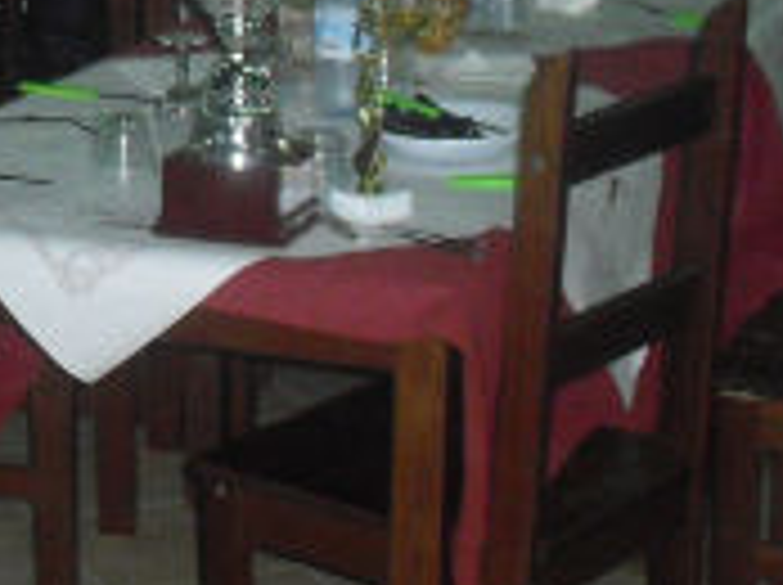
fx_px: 2756
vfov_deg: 12.0
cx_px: -194
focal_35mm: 122
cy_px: -14
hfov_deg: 15.5
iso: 400
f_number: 3.1
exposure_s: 1/60
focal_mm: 6.3
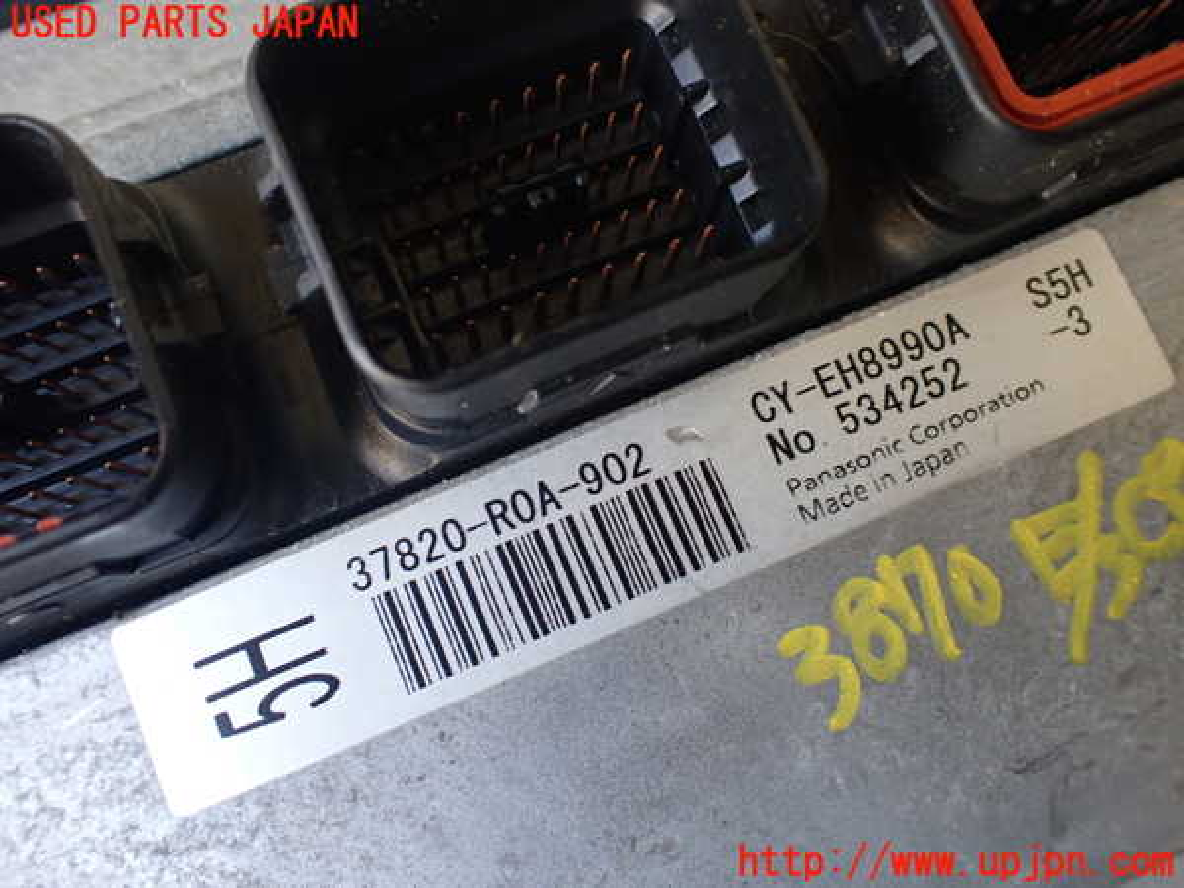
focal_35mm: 30
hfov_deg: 60.0
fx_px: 1026
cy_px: 444
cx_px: 592
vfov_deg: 46.8
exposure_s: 1/125
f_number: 2.3
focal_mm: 5.4
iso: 320
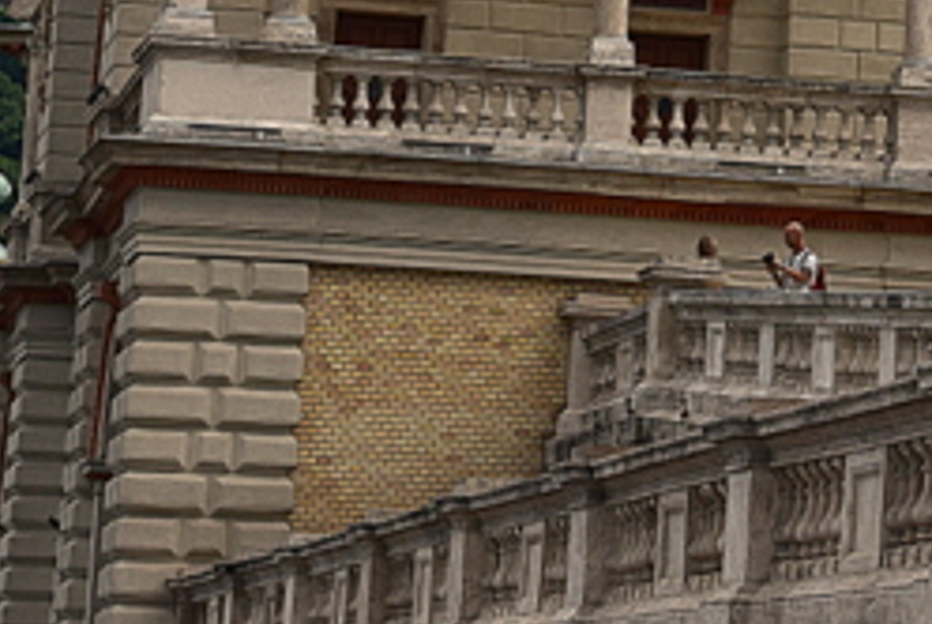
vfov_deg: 6.7
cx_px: 955
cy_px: -218
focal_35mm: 203
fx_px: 5262
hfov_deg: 10.0
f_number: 11
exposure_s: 1/500
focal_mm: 42
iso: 280
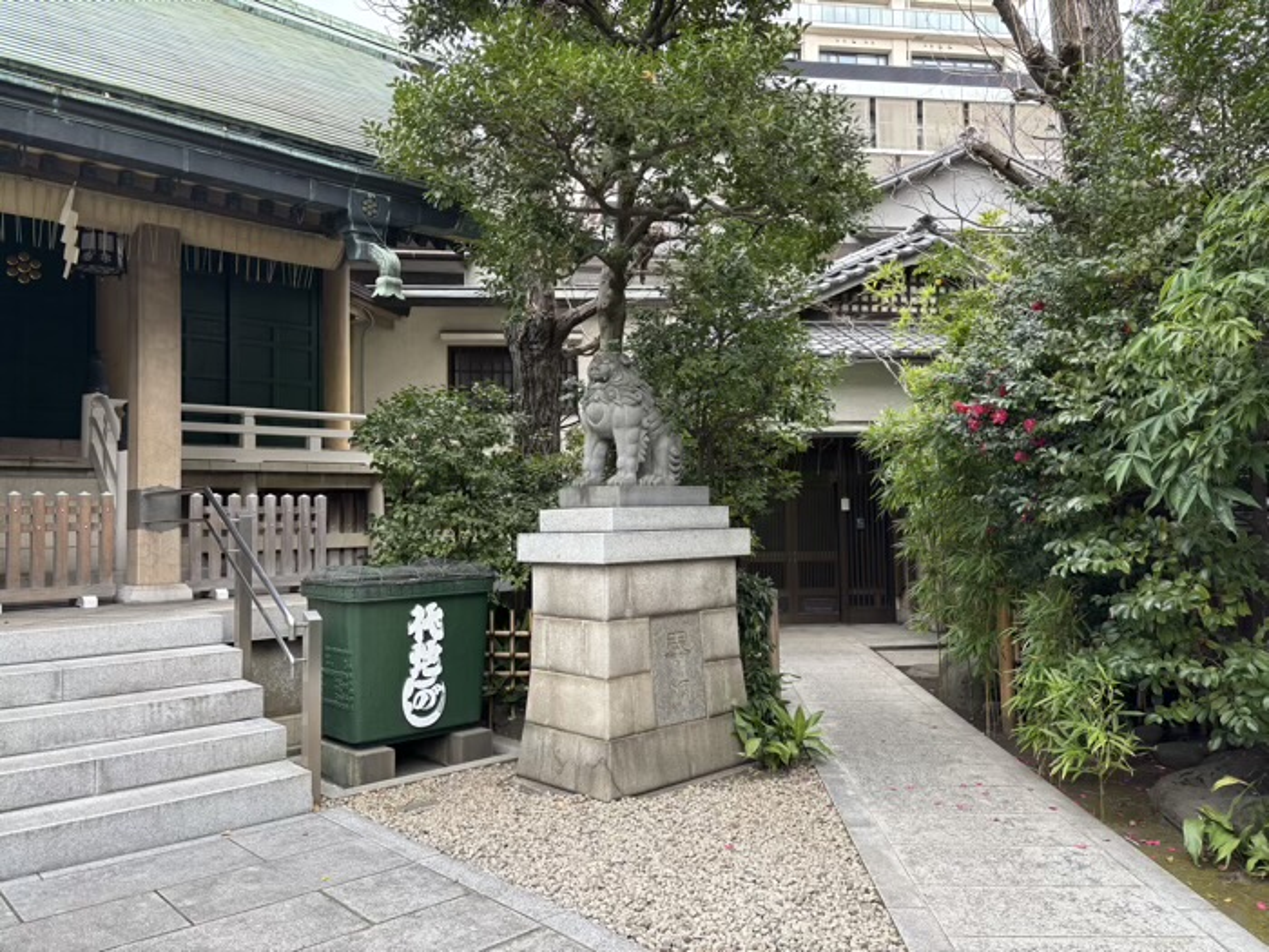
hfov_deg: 67.3
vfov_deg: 53.1
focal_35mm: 26
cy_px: 476
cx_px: 634
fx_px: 953
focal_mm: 5.96
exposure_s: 1/121
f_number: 1.6
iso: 32
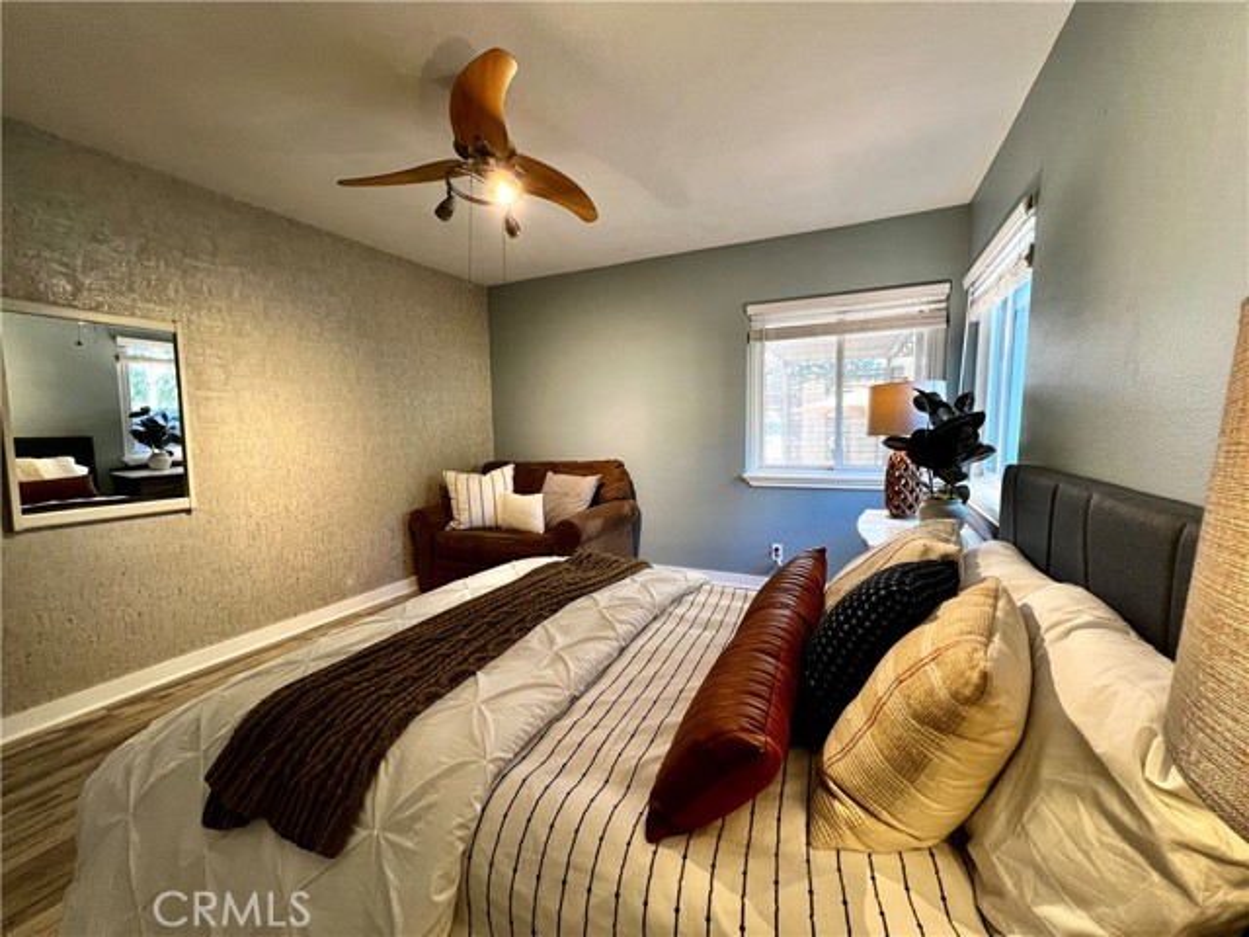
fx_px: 469
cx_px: 624
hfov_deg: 106.2
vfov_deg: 89.9
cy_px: 468
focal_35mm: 13
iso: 160
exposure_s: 1/60
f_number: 1.8
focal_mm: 1.57
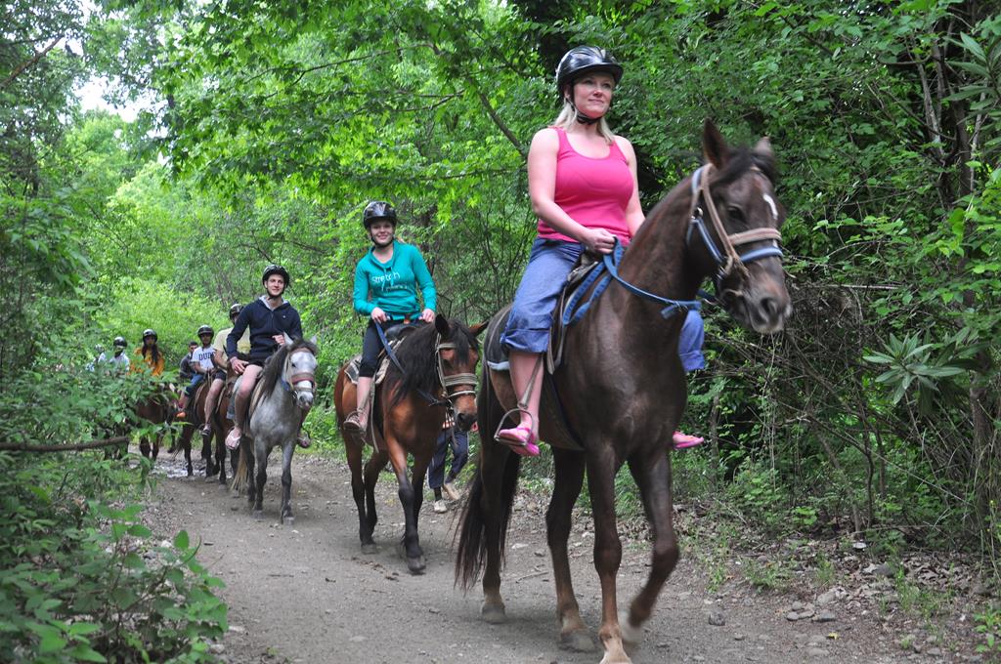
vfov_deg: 28.0
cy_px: 332
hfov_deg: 41.2
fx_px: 1333
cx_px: 500
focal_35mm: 48
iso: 320
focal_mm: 32
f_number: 4.5
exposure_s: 1/80
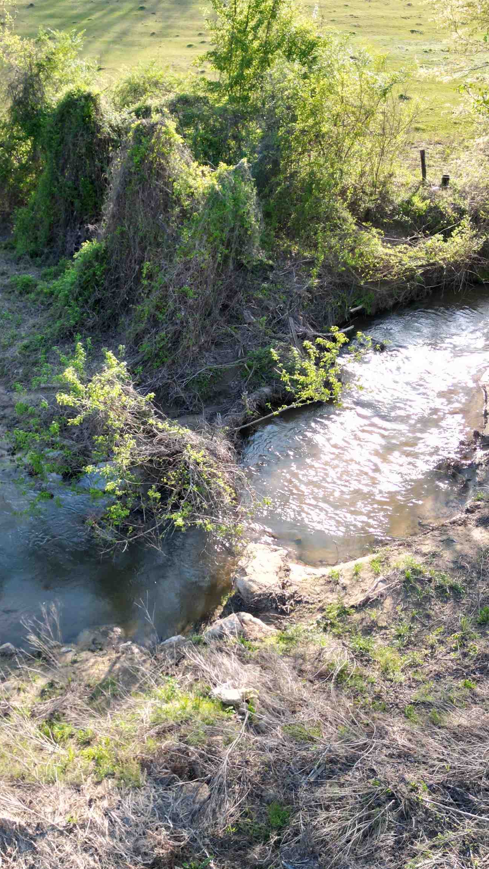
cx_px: 180
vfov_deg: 56.6
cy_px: 435
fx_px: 807
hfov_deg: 33.5
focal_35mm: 35
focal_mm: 6.72
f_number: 1.7
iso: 200
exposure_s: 1/640
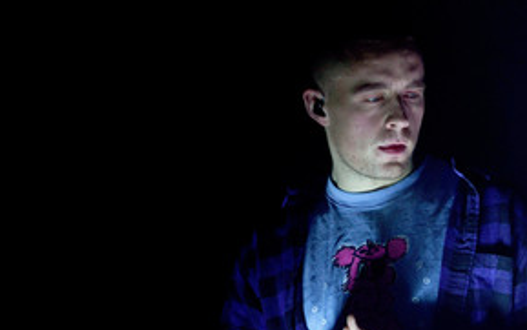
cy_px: 250
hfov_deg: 8.5
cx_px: 386
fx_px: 3535
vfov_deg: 5.3
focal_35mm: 246
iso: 800
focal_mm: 155
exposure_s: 1/640
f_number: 3.5
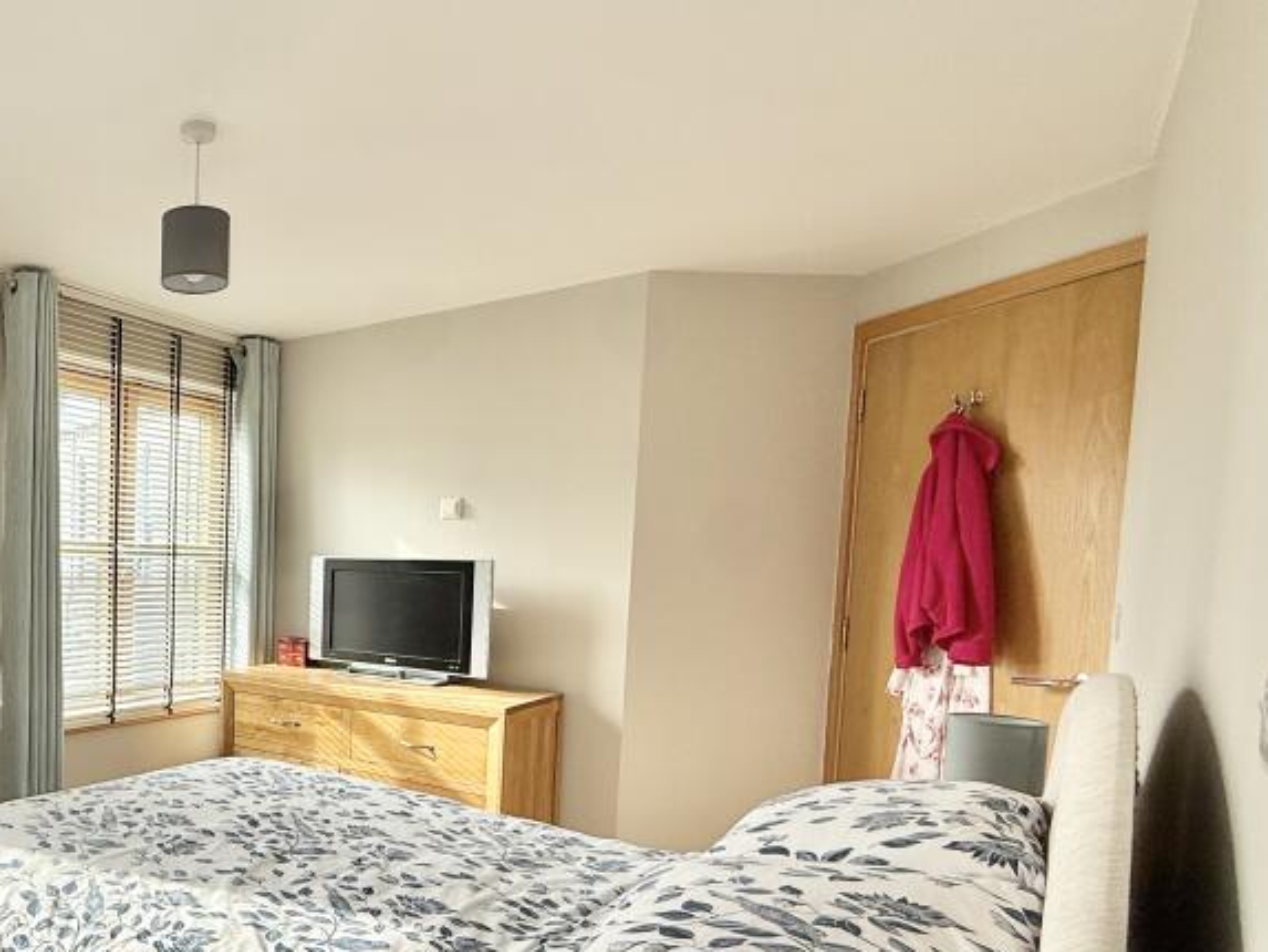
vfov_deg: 54.0
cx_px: 159
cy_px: 620
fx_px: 916
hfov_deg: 60.3
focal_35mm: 25
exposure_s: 1/192
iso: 50
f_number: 2.2
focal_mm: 2.22
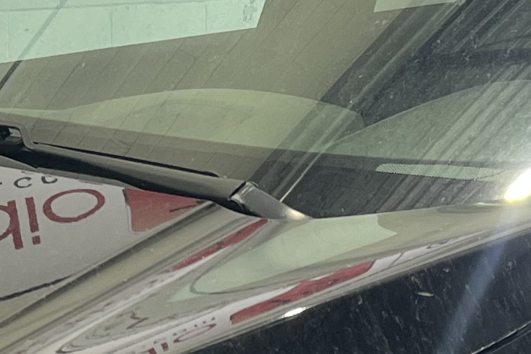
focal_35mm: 150
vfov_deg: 8.7
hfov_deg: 13.7
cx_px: 244
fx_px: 2213
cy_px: 672
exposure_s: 1/120
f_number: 1.5
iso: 100
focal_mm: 5.7
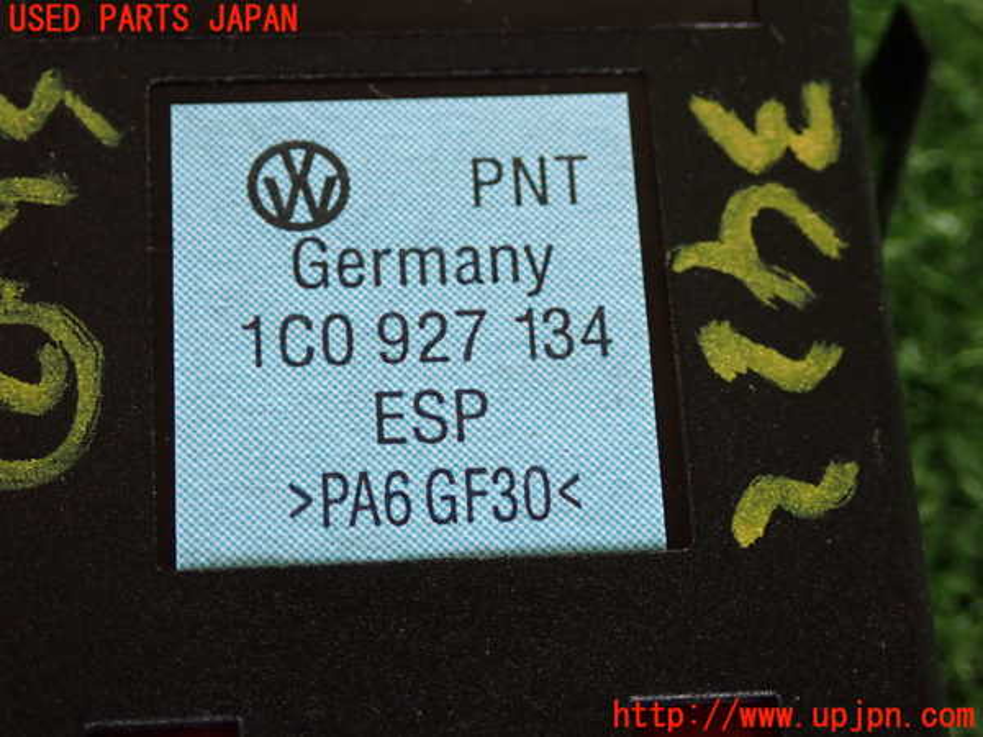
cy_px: 368
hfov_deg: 25.3
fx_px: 2187
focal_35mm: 77
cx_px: 492
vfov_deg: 19.1
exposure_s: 1/80
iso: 640
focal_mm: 13.65
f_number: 4.1
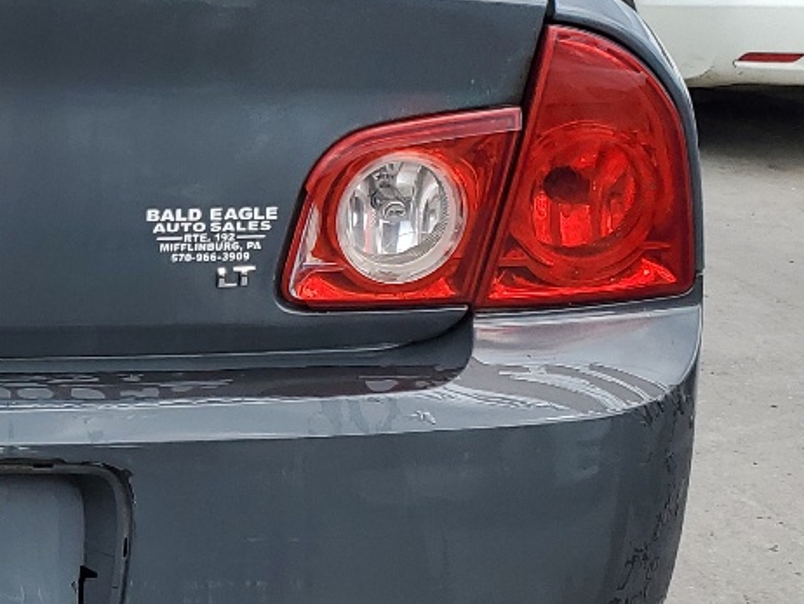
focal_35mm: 90
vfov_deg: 16.4
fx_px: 2091
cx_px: -157
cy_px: 301
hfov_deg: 20.4
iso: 50
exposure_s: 1/1111
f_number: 1.5
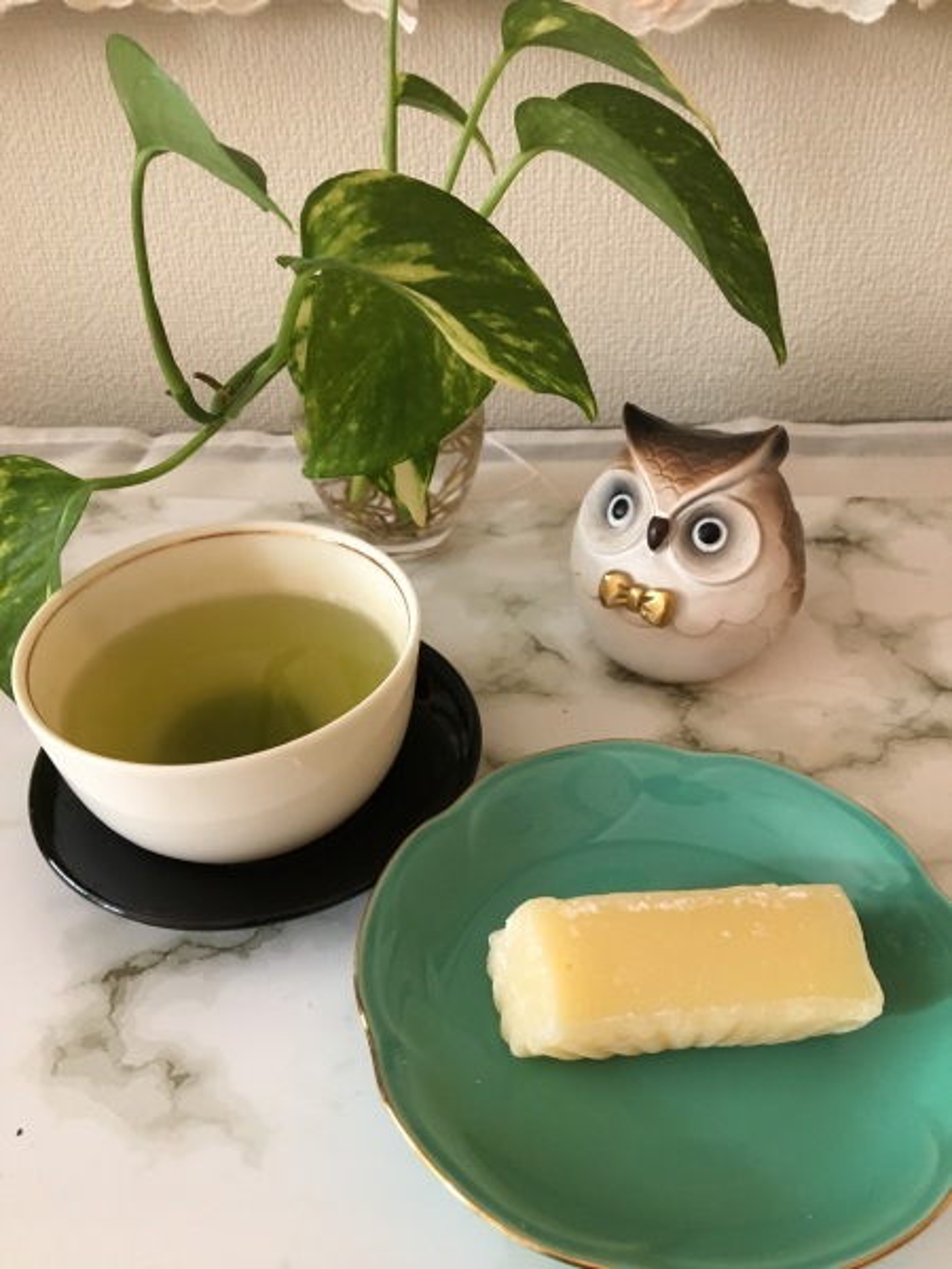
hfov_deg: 48.2
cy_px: 634
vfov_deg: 61.7
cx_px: 476
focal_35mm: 29
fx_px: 1063
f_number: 2.2
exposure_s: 1/30
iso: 160
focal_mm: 4.15
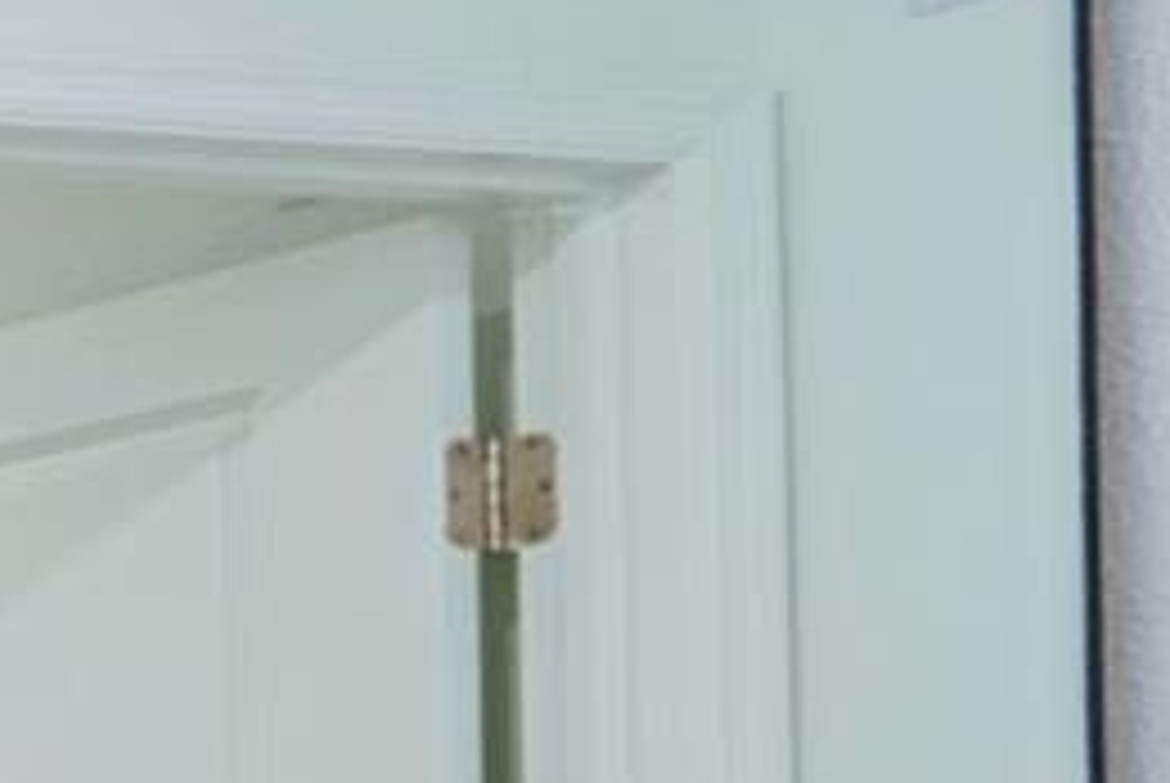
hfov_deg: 11.4
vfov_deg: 14.1
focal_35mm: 86
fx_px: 2798
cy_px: 1408
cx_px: -2385
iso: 400
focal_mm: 14
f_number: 22
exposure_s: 1/50
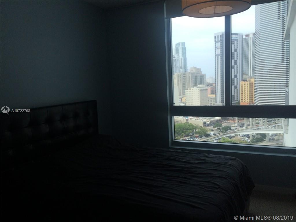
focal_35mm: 29
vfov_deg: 48.2
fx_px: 248
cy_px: 111
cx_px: 148
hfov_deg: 61.7
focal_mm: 4.15
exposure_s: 1/774
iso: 32
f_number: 2.2
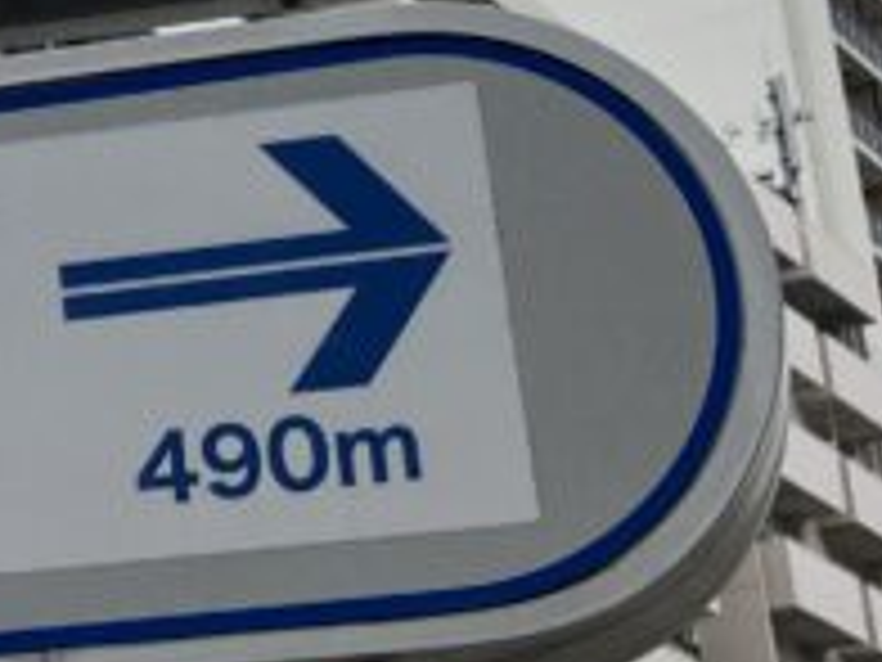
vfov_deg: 10.1
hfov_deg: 12.4
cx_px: -688
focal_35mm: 146
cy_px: 14
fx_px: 3720
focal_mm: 3.99
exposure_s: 1/1517
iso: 32
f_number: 1.8
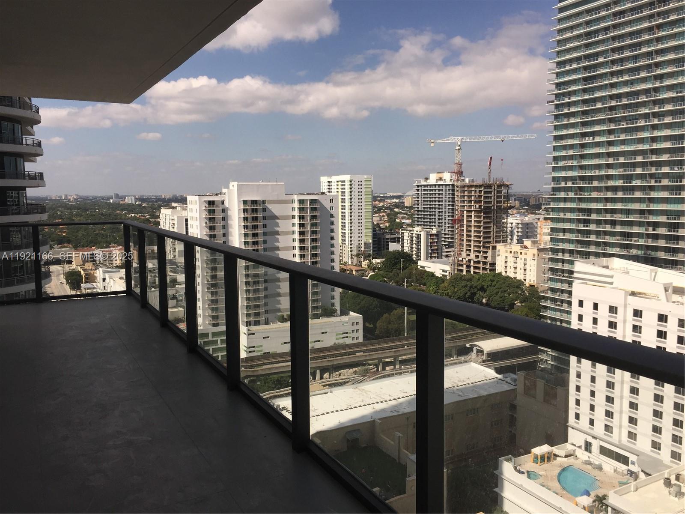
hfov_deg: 61.7
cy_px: 257
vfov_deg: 48.2
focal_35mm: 29
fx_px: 574
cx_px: 342
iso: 32
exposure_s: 1/3300
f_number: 2.2
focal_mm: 4.15
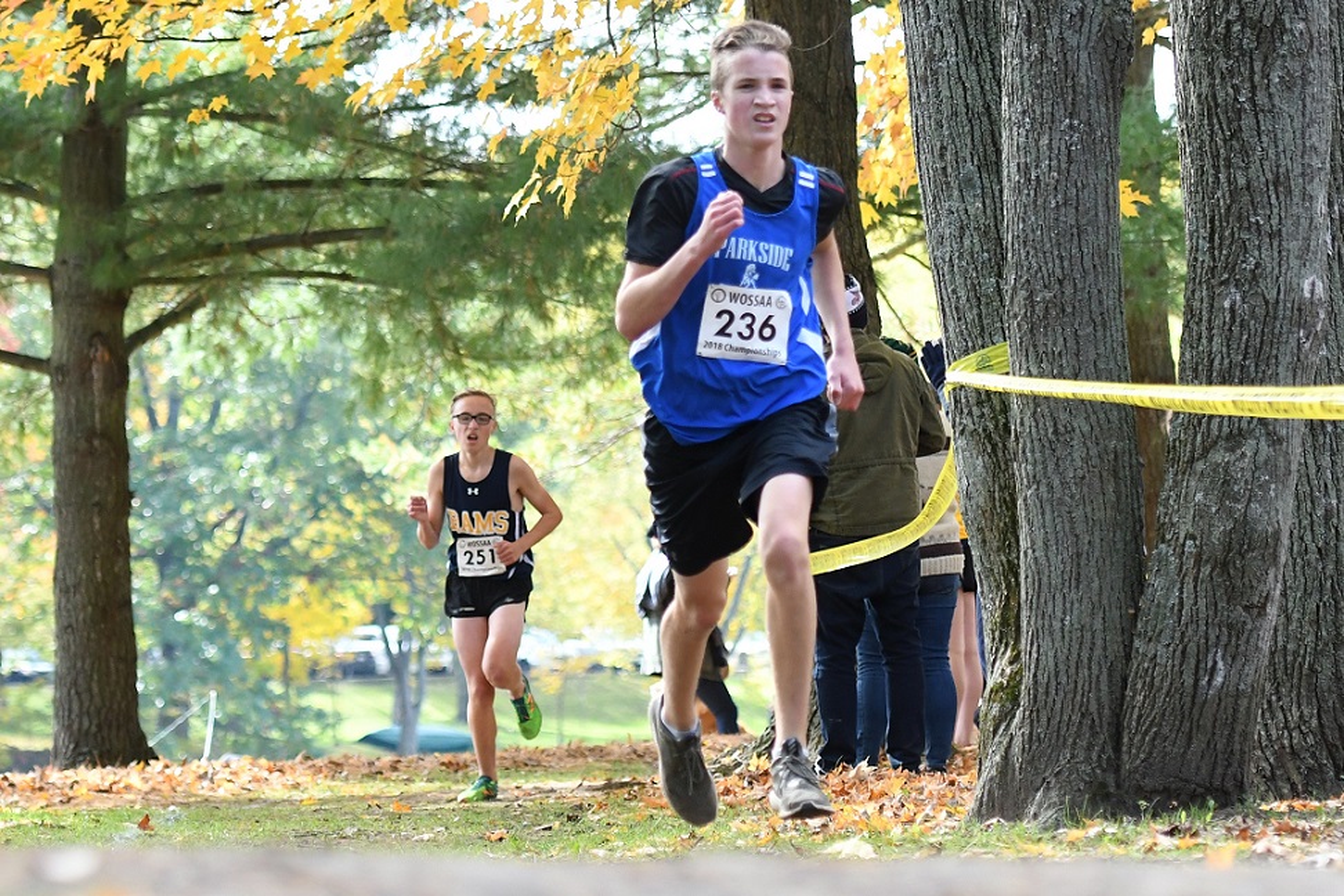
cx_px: 672
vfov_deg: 11.4
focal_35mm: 120
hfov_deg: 17.1
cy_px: 448
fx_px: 4480
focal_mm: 80
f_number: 2.8
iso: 900
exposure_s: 1/1000
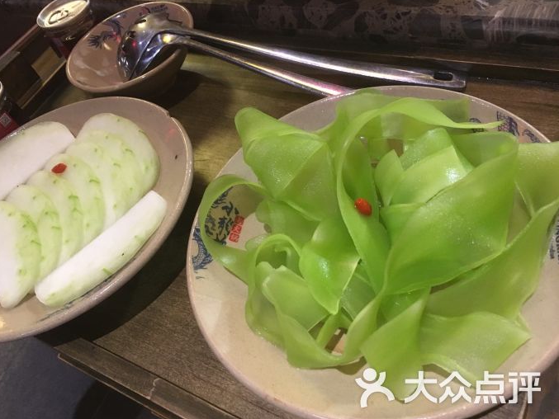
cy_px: 214
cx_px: 273
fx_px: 485
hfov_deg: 59.9
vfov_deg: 46.8
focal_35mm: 30
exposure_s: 1/25
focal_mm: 4.15
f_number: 2.2
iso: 200
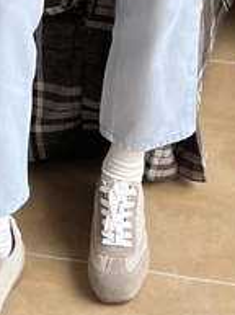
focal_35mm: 135
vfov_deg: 12.7
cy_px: -333
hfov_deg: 10.9
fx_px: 1226
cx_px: 86
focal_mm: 5.1
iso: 125
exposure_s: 1/121
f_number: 1.6
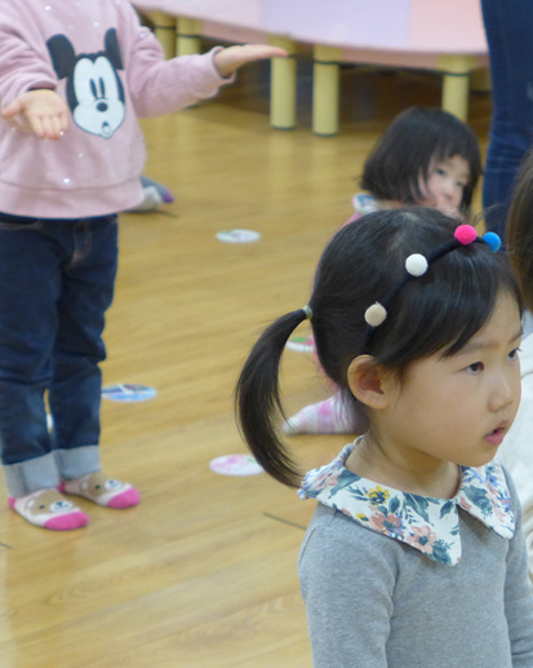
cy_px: 363
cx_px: 511
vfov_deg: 14.2
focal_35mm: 136
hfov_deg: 11.2
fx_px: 2684
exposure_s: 1/80
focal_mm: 17.7
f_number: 2.3
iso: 400
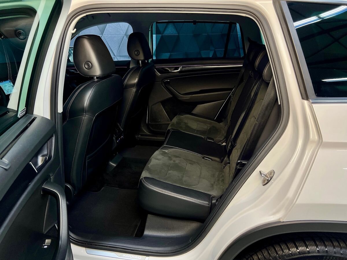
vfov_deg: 53.1
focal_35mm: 26
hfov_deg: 67.3
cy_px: 130
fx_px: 261
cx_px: 174
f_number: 1.5
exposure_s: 1/100
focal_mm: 5.7
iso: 125
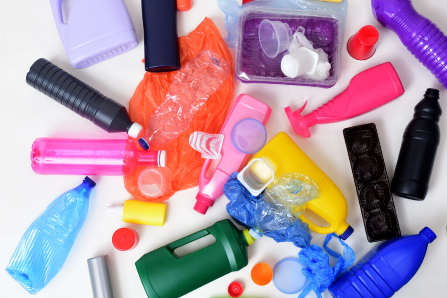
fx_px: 652
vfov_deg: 25.8
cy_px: 149
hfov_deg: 37.8
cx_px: 224
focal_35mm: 52
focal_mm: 35
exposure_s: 1/160
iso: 100
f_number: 20
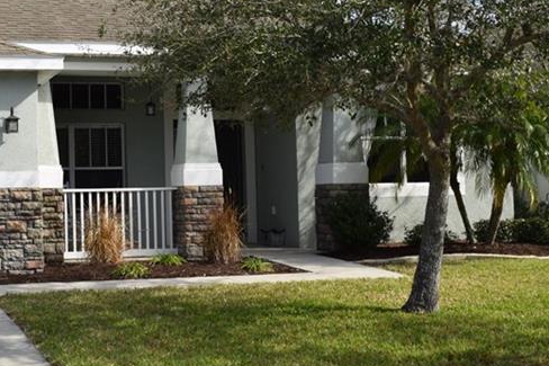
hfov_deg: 30.9
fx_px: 960
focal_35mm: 63
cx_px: 89
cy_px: 124
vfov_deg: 21.5
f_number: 10
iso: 100
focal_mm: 20
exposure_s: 1/200
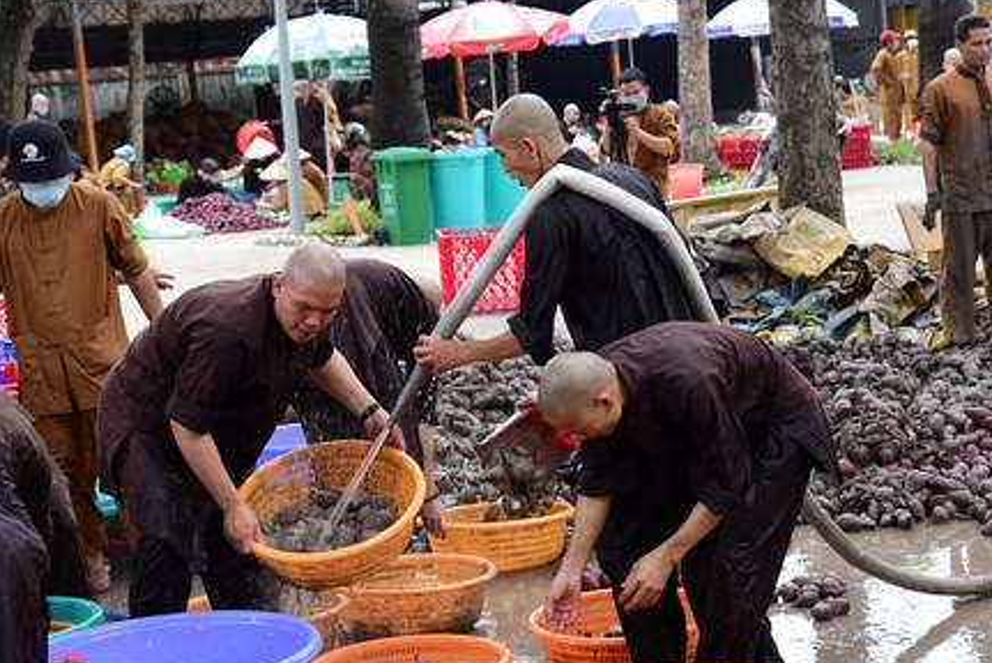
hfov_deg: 24.5
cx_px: 525
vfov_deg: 16.5
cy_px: 285
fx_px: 2289
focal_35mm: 83
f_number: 6.3
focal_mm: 55
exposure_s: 1/160
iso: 500
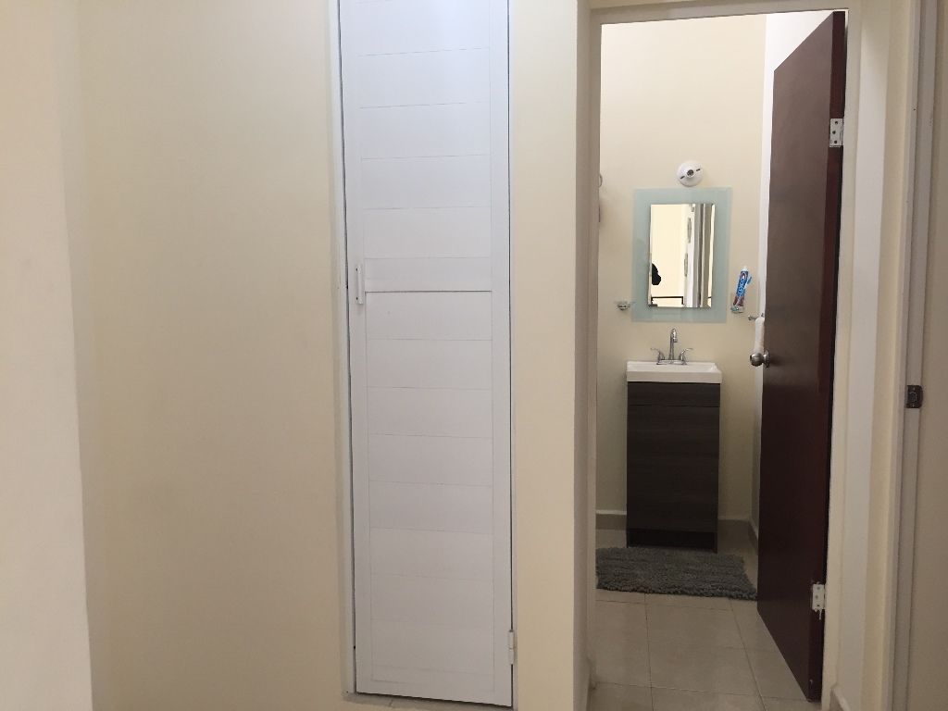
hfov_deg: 61.7
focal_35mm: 29
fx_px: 794
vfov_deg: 48.2
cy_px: 356
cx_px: 474
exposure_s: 1/30
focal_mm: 4.15
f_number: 2.2
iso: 40
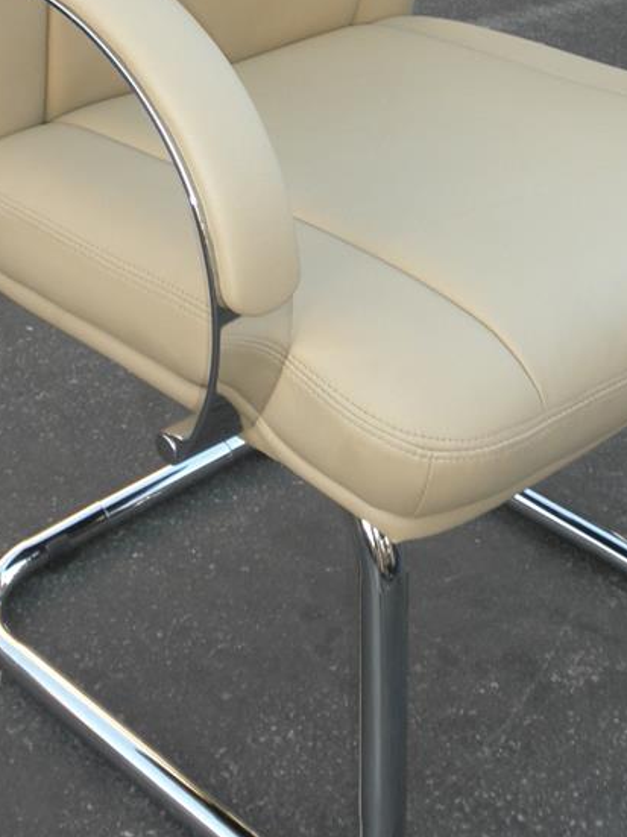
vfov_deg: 30.9
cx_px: 308
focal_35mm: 61
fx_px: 1474
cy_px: 172
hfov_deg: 24.0
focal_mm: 5
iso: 64
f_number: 3
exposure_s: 1/60
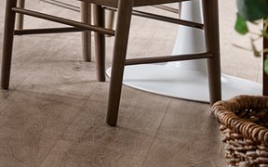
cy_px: -173
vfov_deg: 10.4
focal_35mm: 116
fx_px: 847
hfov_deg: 10.5
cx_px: -595
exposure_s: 1/2000
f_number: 2.8
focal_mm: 16
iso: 320
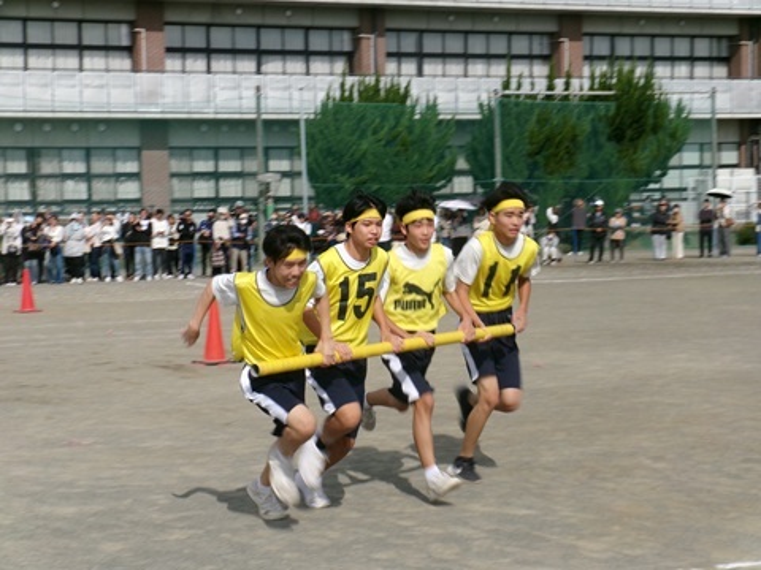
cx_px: 380
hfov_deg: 25.0
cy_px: 285
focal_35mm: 78
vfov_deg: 18.9
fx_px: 1715
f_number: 14.3
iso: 100
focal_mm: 14
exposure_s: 1/140
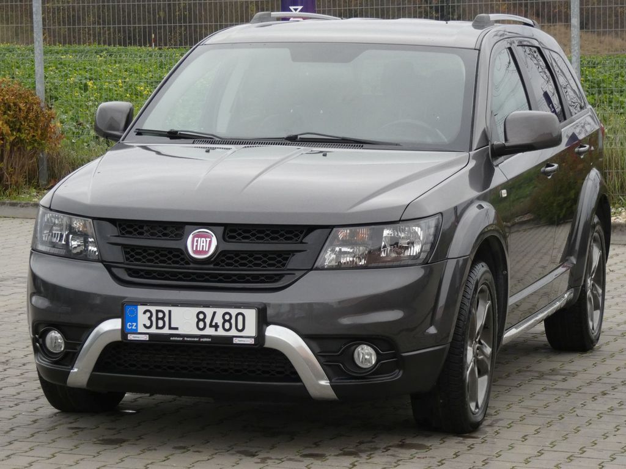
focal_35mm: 132
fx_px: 2387
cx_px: 313
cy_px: 234
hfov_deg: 14.9
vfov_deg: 11.2
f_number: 5.6
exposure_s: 1/80
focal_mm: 23.7
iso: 250
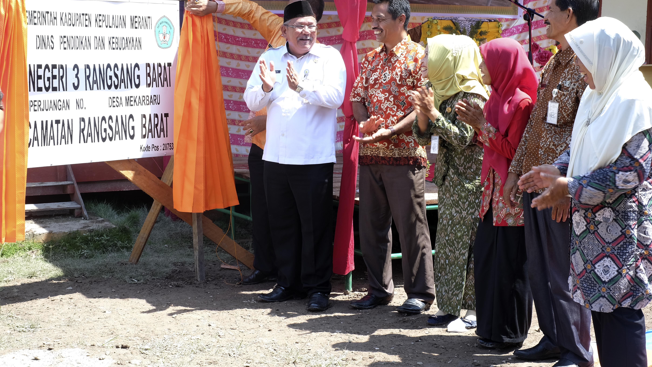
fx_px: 968
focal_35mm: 56
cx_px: 325
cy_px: 181
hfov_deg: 37.2
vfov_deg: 21.4
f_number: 8
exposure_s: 1/80
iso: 200
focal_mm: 35
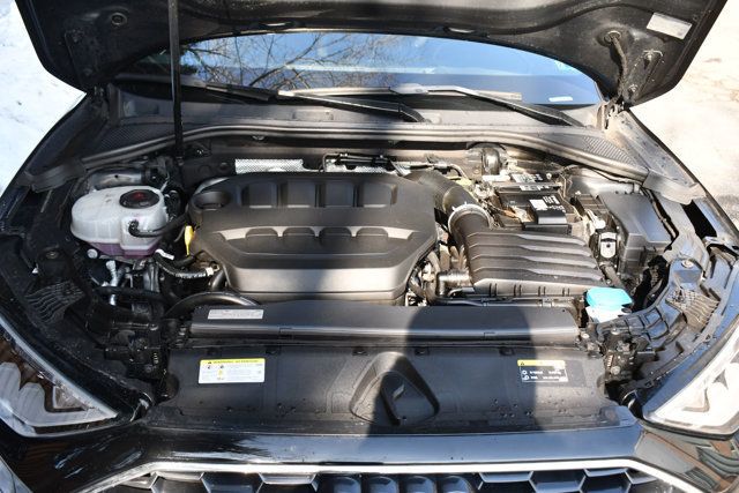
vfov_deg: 36.9
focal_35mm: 36
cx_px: 370
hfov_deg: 53.1
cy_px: 246
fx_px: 739
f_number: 5.6
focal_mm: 24
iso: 400
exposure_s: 1/250
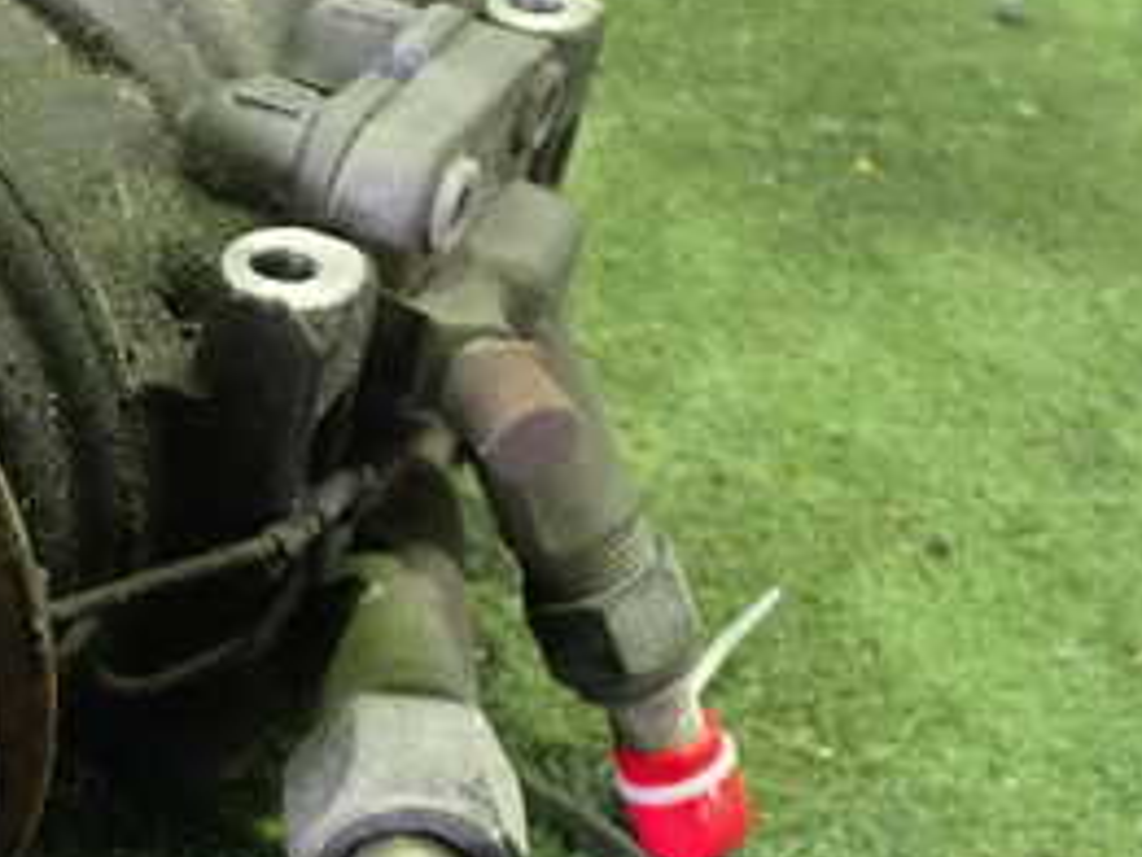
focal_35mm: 69
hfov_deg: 26.0
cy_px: 608
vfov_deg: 21.2
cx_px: -114
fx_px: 2277
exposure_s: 1/40
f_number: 2.3
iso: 1600
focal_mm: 5.4
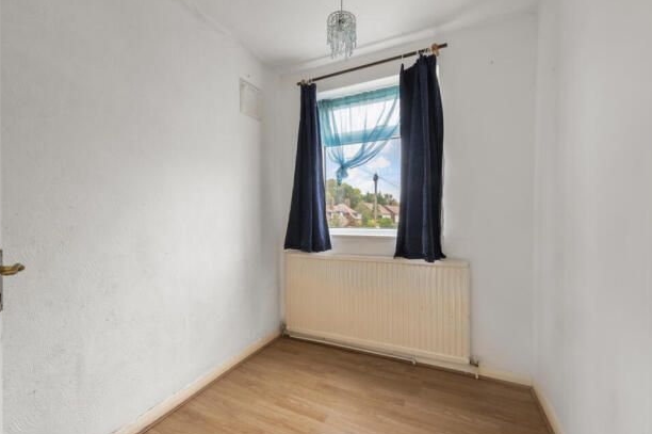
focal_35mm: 15
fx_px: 271
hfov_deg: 100.4
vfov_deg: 77.2
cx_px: 316
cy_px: 212
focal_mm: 14
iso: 200
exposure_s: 1
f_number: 16
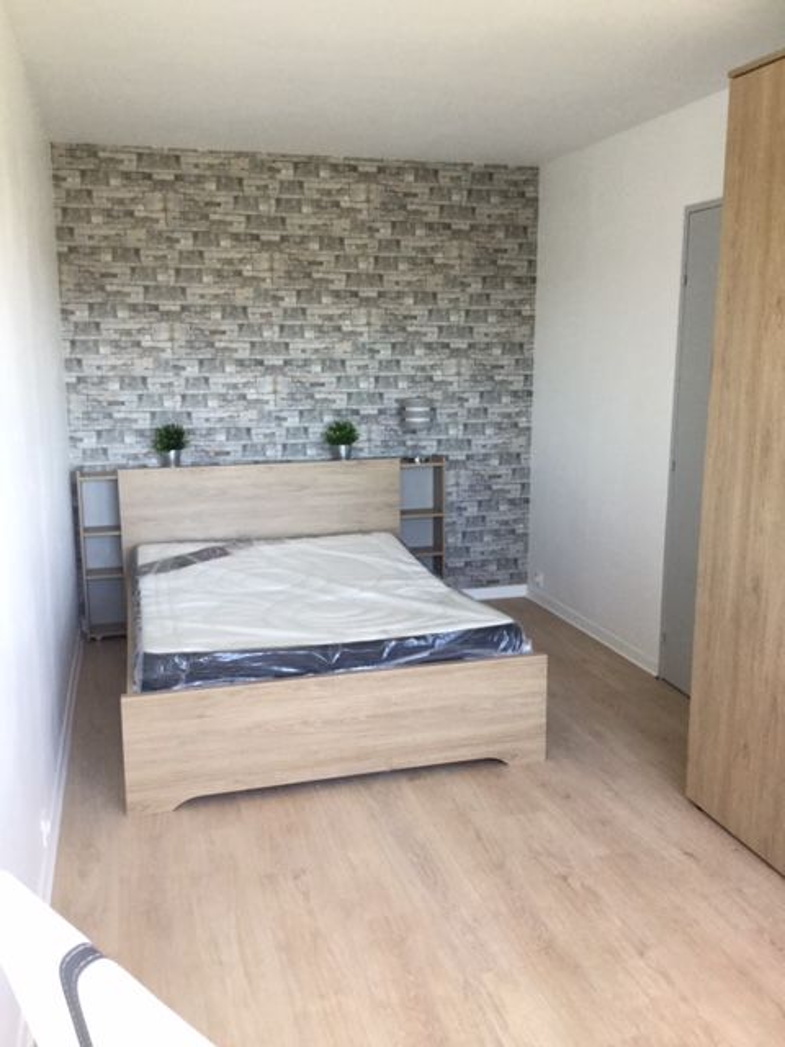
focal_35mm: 31
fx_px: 937
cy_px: 524
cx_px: 392
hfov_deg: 45.4
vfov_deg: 58.4
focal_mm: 3.3
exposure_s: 1/33
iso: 40
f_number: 2.4
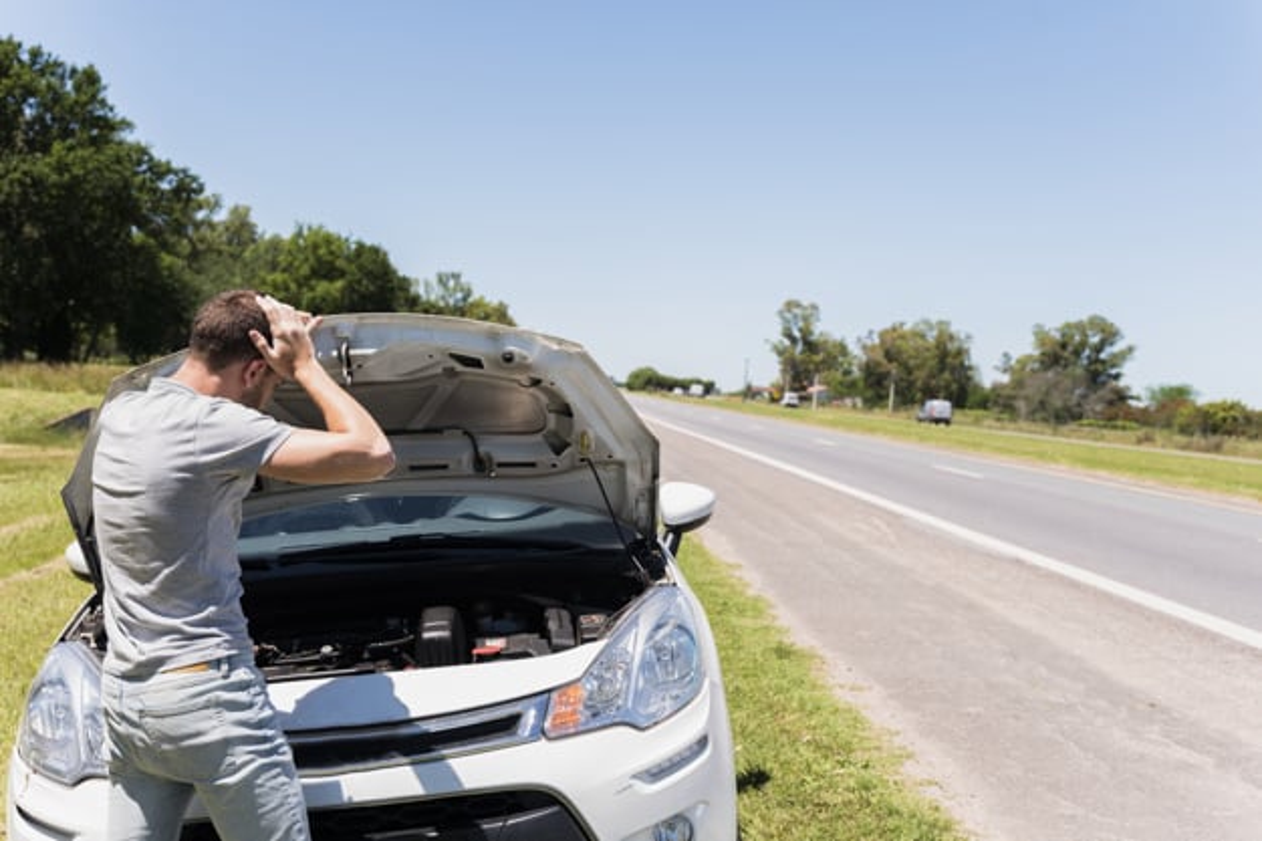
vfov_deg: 35.0
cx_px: 631
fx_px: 1332
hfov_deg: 50.7
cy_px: 420
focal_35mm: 38
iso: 80
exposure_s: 1/400
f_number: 4.5
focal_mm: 38
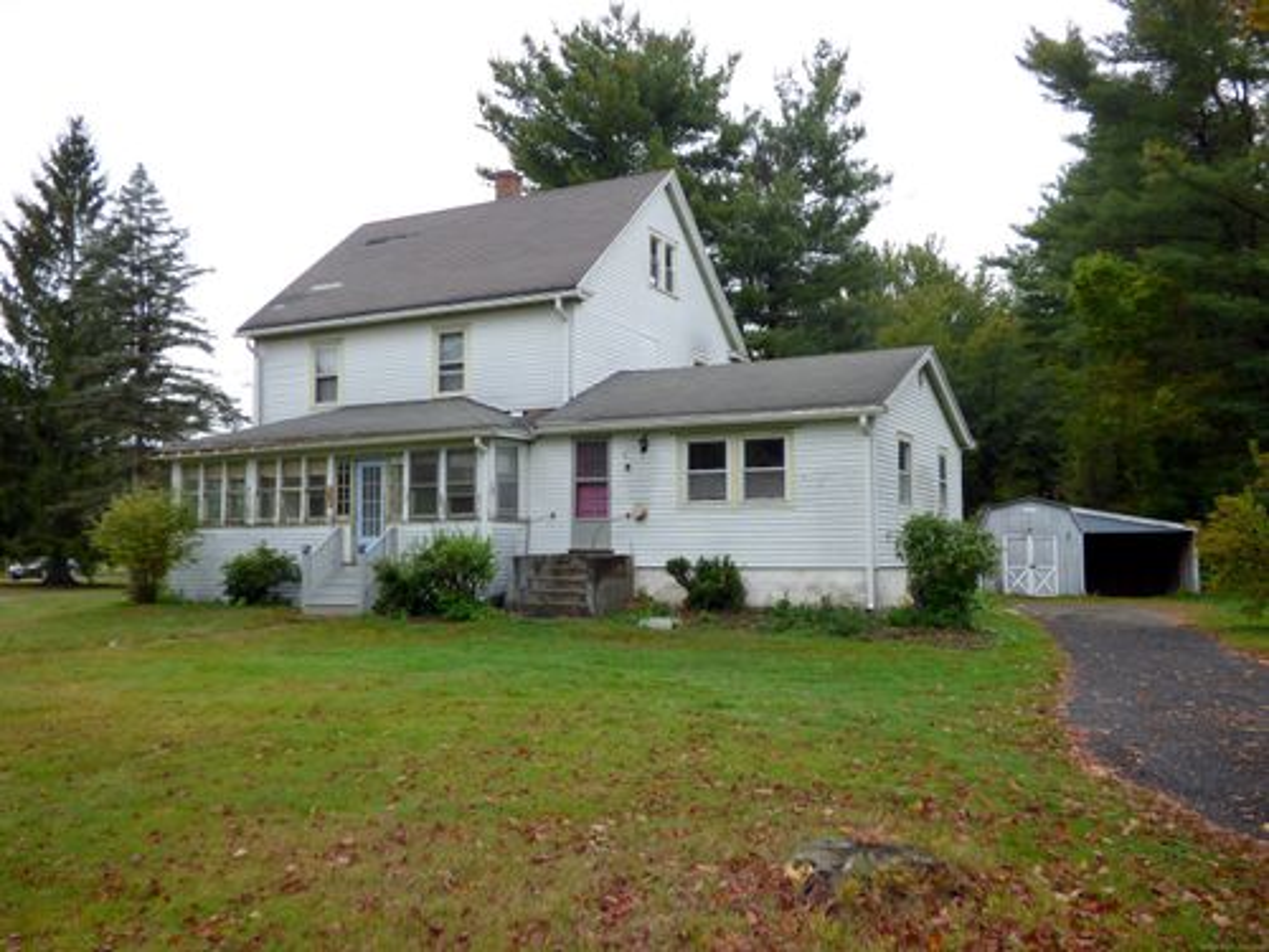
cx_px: 634
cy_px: 476
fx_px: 1136
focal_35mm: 31
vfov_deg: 45.4
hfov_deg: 58.4
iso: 100
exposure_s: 1/250
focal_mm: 5.53
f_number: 3.3
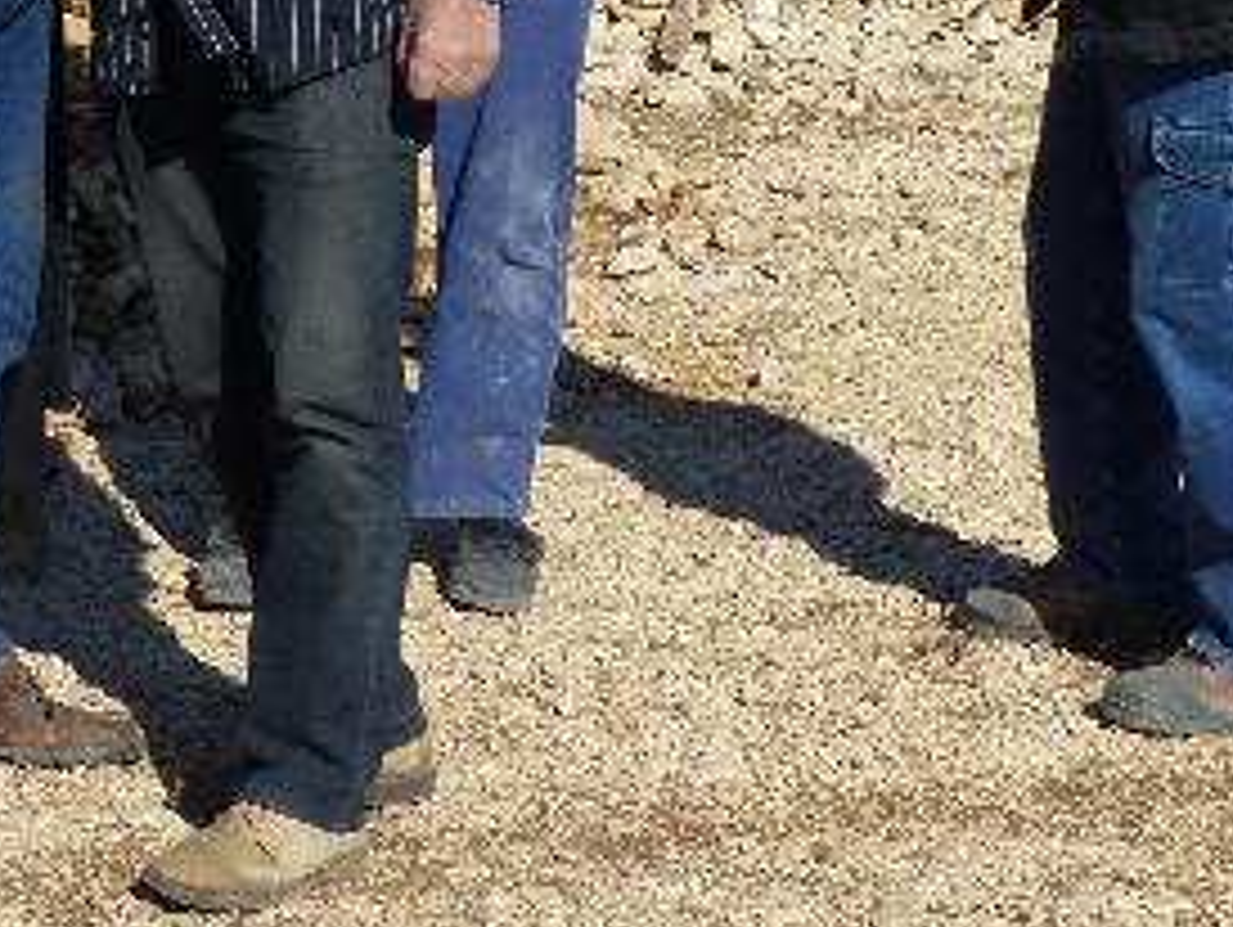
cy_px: -198
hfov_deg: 14.3
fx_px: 4742
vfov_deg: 11.0
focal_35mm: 133
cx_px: -261
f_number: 4
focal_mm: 7.4
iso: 100
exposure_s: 1/1300
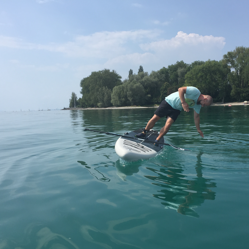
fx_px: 285
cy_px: 126
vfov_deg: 47.2
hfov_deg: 46.7
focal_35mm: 35
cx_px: 160
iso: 32
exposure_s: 1/2825
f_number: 2.2
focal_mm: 4.15
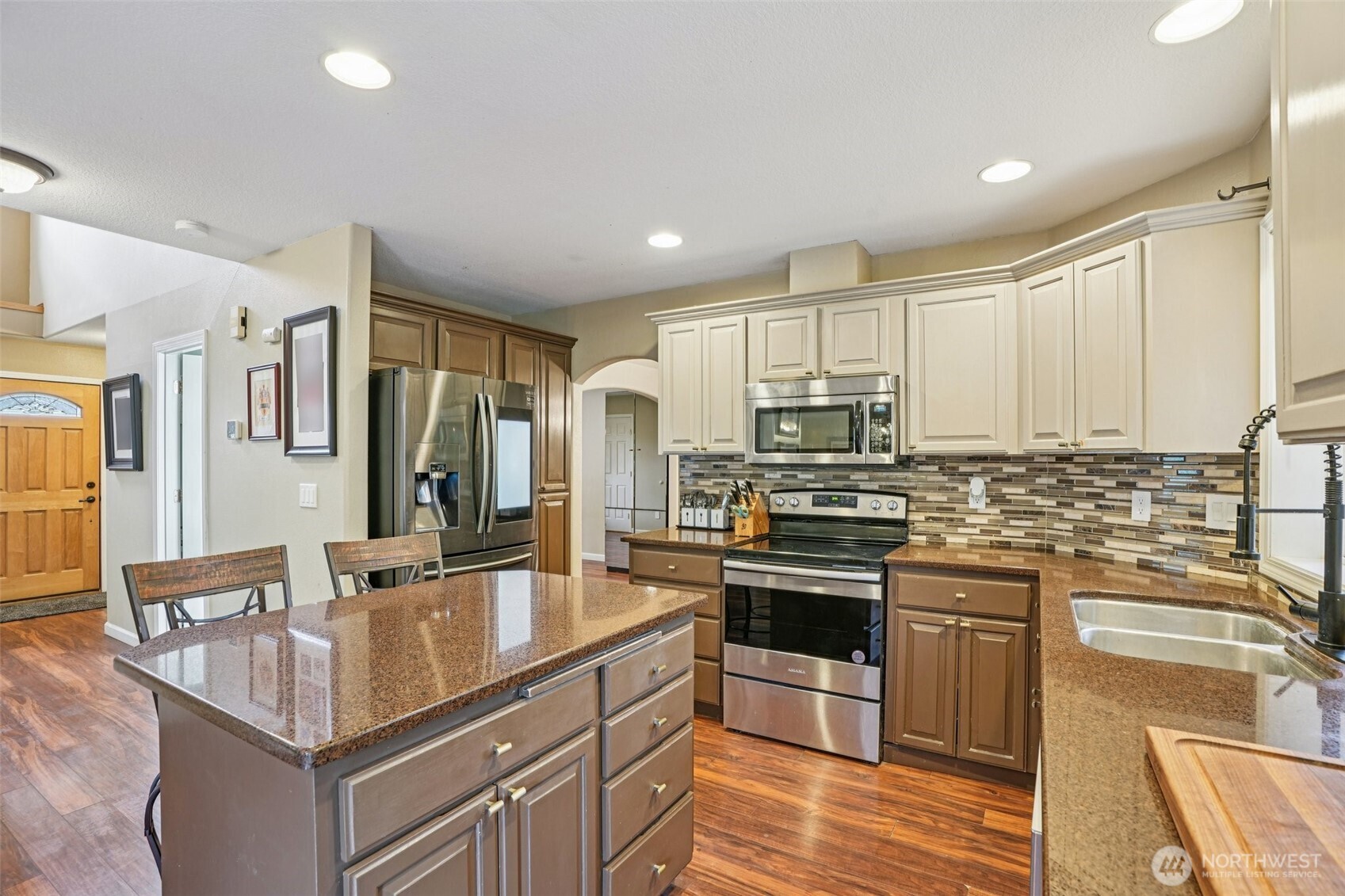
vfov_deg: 73.7
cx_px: 672
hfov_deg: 96.7
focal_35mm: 16
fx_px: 598
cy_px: 448
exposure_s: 1/3.33
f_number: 8
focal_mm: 16
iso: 400
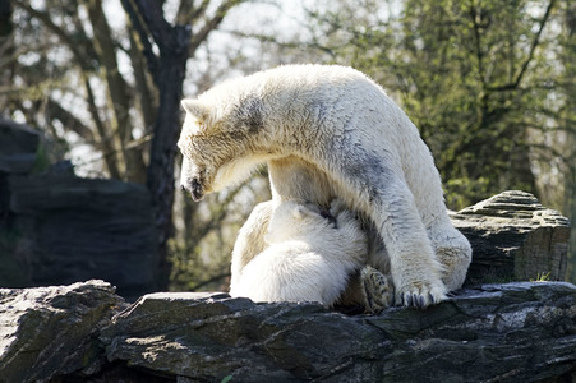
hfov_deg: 10.3
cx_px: 288
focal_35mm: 200
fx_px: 3198
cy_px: 192
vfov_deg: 6.9
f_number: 5
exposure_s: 1/1250
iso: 640
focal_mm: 200
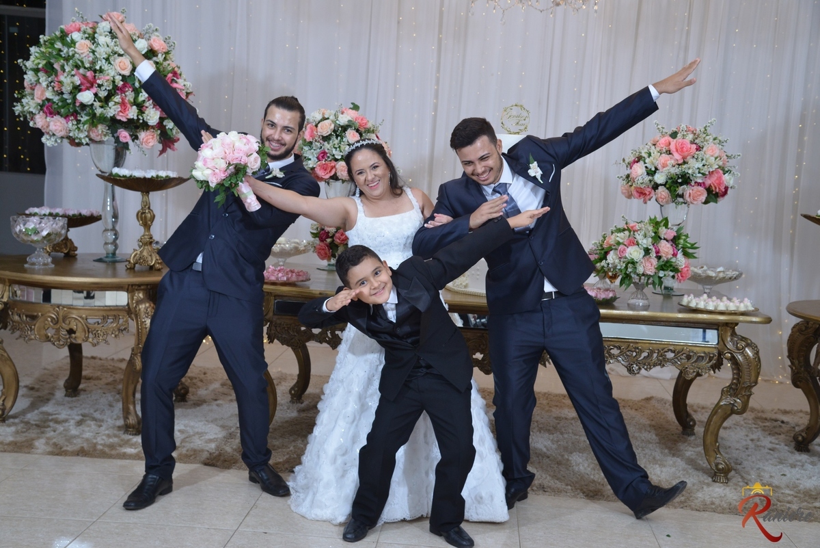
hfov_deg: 44.5
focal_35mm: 44
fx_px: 1003
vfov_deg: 30.5
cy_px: 274
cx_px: 410
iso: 1600
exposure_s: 1/200
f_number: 7.1
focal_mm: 44
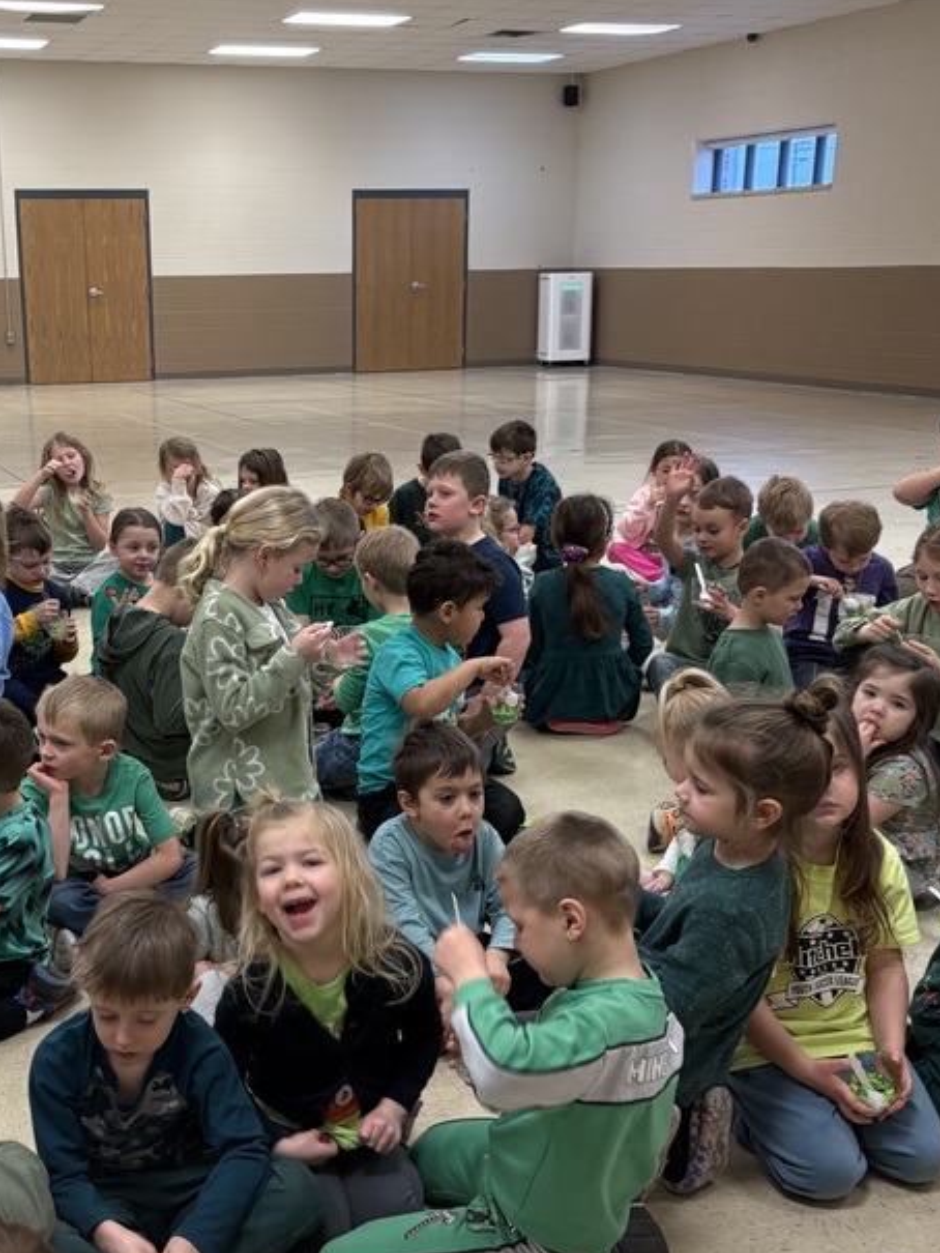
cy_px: 746
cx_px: 286
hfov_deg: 32.5
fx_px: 1593
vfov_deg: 42.7
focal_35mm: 44
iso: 125
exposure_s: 1/60
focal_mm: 5.96
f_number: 1.6
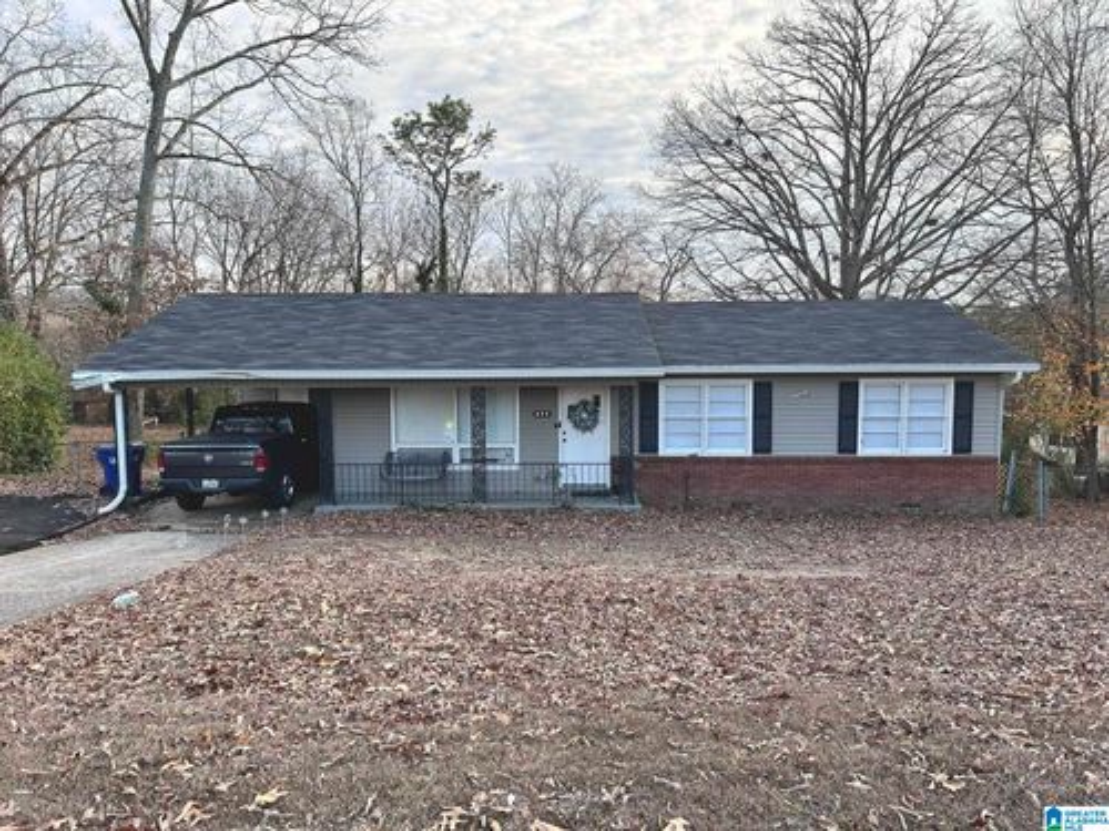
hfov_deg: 67.3
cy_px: 416
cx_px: 554
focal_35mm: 26
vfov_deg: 53.1
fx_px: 833
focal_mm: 5.7
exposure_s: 1/427
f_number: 1.5
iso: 50
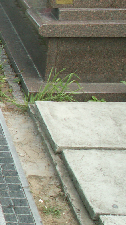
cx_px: -139
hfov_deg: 11.1
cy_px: 52
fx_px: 576
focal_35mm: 97
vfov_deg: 21.8
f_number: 4.5
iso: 50
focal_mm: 5.86
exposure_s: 1/100
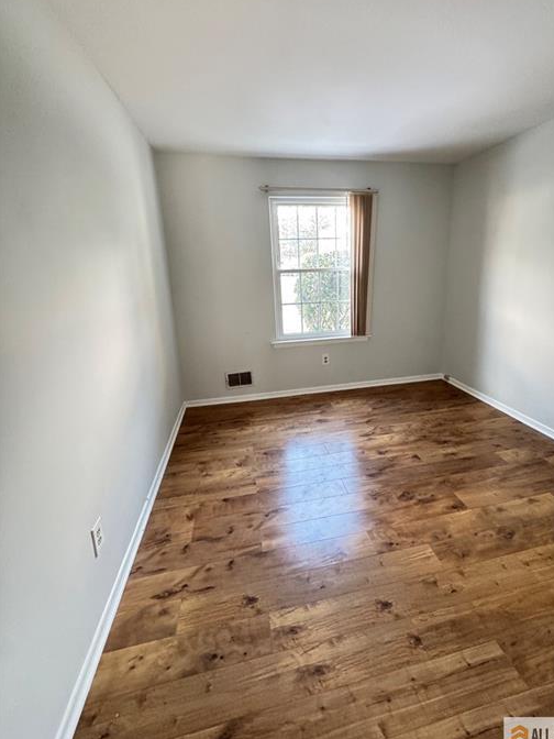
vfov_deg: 94.3
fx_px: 341
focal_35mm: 16
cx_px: 313
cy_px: 338
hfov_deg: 77.7
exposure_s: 1/60
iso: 500
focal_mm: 2.22
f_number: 2.2
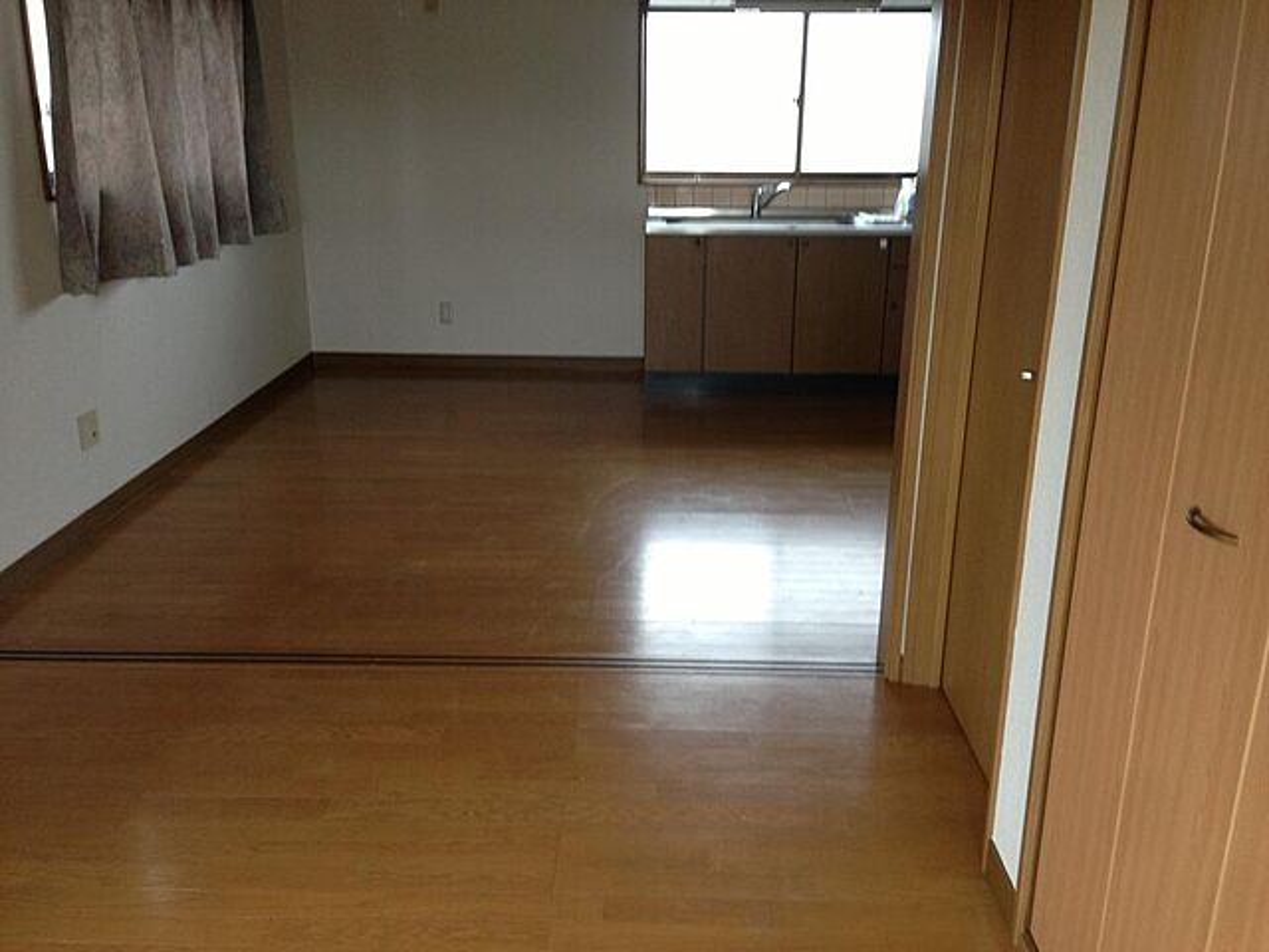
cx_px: 634
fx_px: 1210
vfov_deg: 42.9
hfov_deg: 55.4
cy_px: 476
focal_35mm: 33
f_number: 2.4
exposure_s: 1/20
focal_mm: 4.13
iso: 125
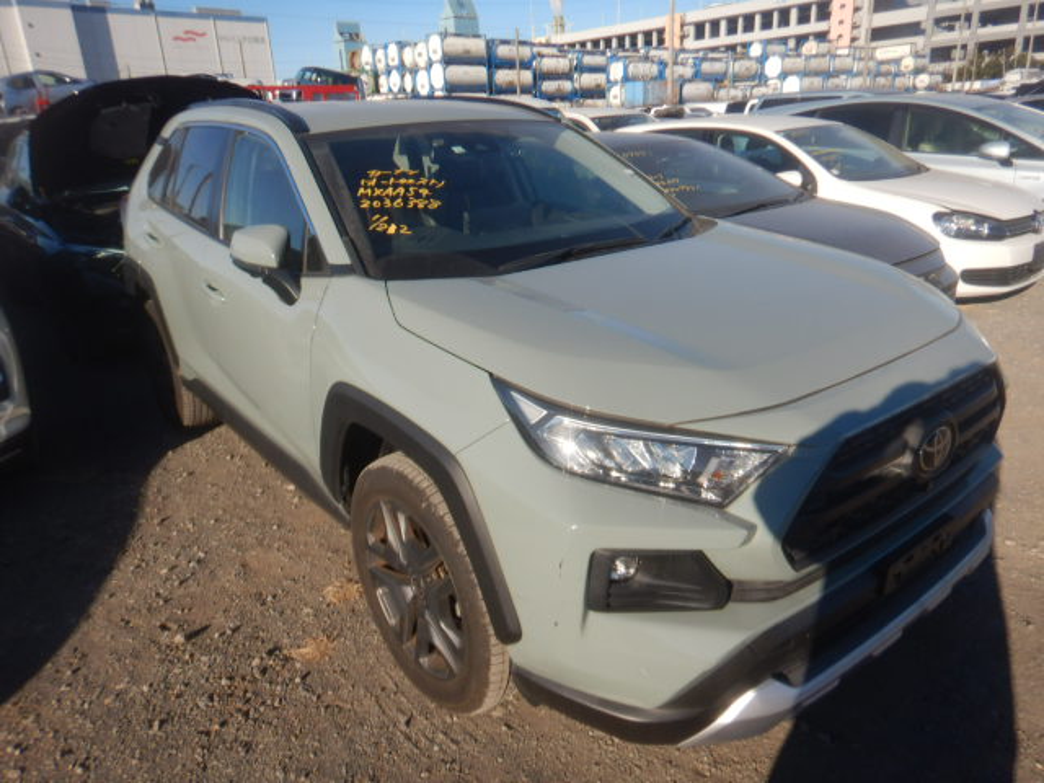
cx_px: 522
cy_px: 392
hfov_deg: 71.6
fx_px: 724
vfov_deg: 56.8
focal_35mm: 24
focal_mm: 4.3
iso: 125
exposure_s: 1/500
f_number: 2.8
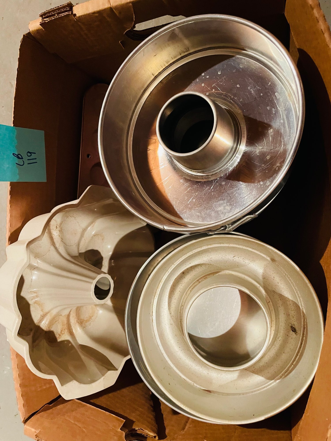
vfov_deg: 67.3
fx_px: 331
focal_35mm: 26
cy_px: 220
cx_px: 166
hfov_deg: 53.1
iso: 640
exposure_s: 1/30
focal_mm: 4.2
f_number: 1.6
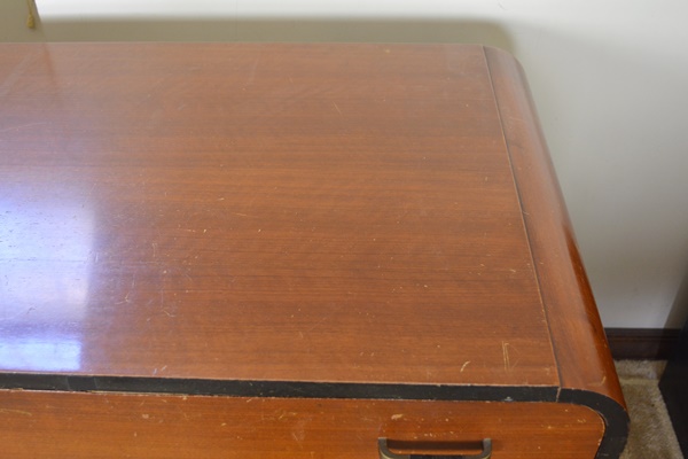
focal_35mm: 33
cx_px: 344
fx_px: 631
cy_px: 230
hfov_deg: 57.2
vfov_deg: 40.0
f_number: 3.8
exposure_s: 1/50
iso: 800
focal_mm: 22
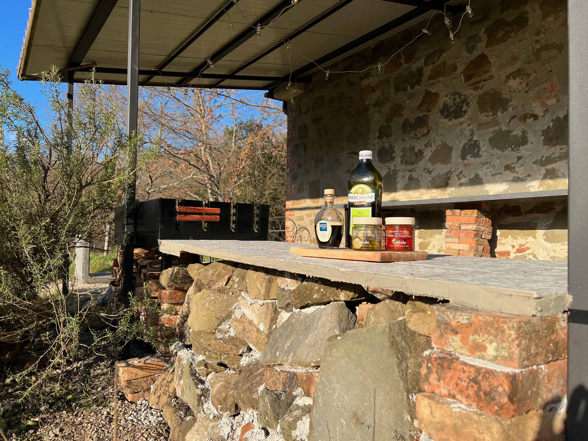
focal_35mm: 26
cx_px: 294
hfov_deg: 67.3
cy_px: 220
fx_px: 442
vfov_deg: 53.1
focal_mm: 5.7
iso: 50
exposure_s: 1/2762
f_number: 1.5
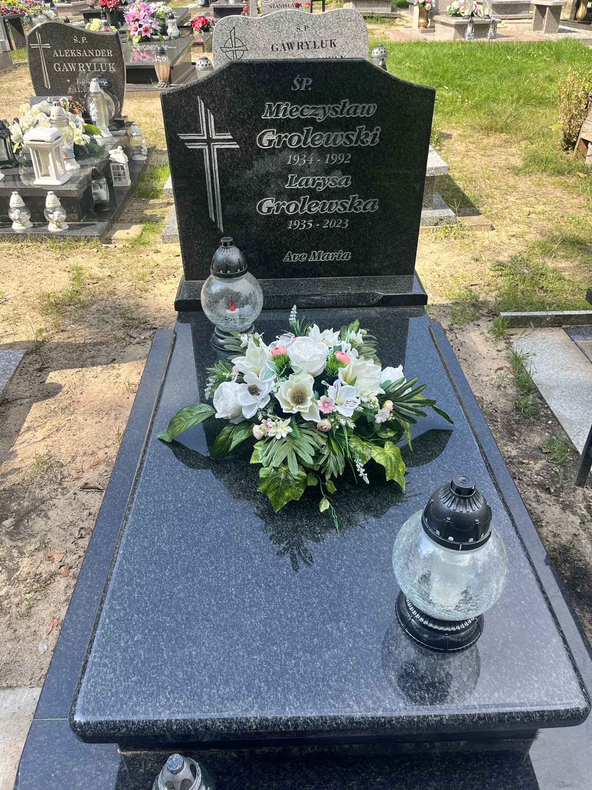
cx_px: 296
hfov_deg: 53.1
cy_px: 395
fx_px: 593
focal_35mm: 26
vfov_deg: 67.3
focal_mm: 5.1
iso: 50
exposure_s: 1/975
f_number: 1.6
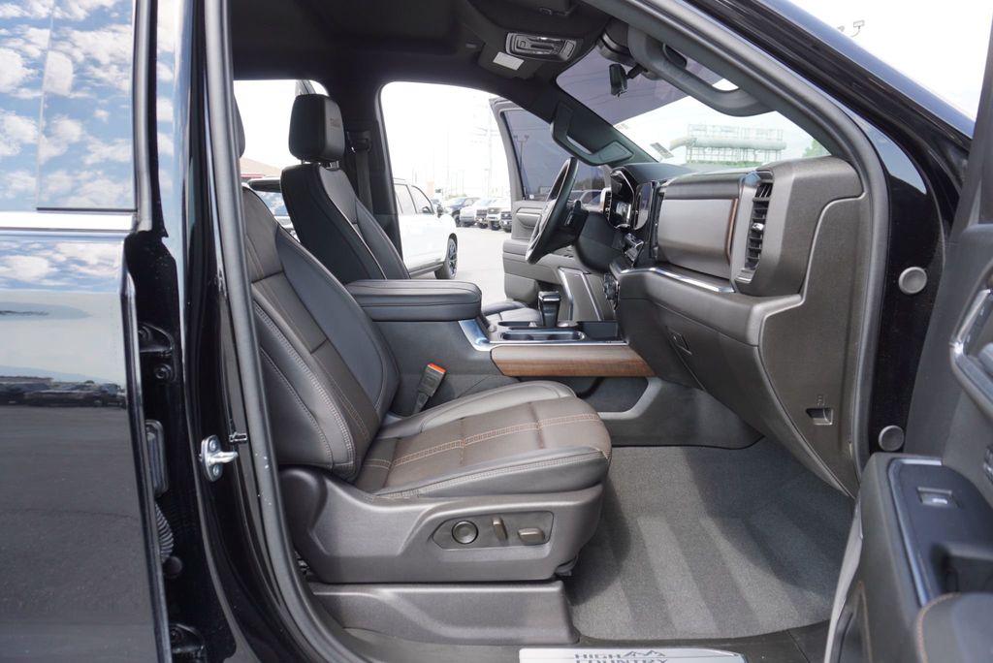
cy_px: 332
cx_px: 496
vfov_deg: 53.2
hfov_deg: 73.7
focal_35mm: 24
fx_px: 662
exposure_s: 1/100
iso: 100
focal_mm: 16
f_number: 5
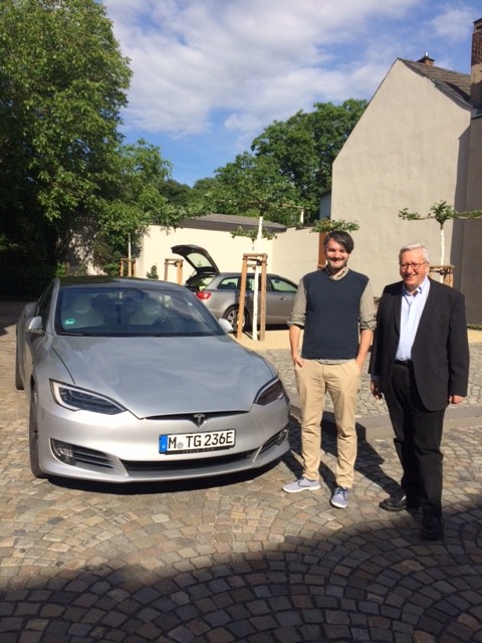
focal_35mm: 29
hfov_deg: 48.2
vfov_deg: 61.7
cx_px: 241
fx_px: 538
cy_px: 322
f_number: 2.2
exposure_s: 1/2415
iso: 32
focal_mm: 4.15
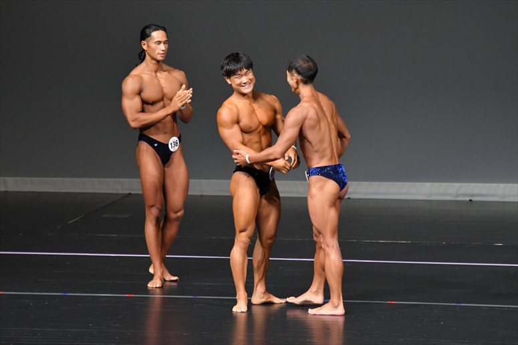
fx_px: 4315
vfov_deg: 4.6
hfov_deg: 6.9
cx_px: 259
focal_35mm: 300
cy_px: 172
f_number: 5.6
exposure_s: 1/400
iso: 5000
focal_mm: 200
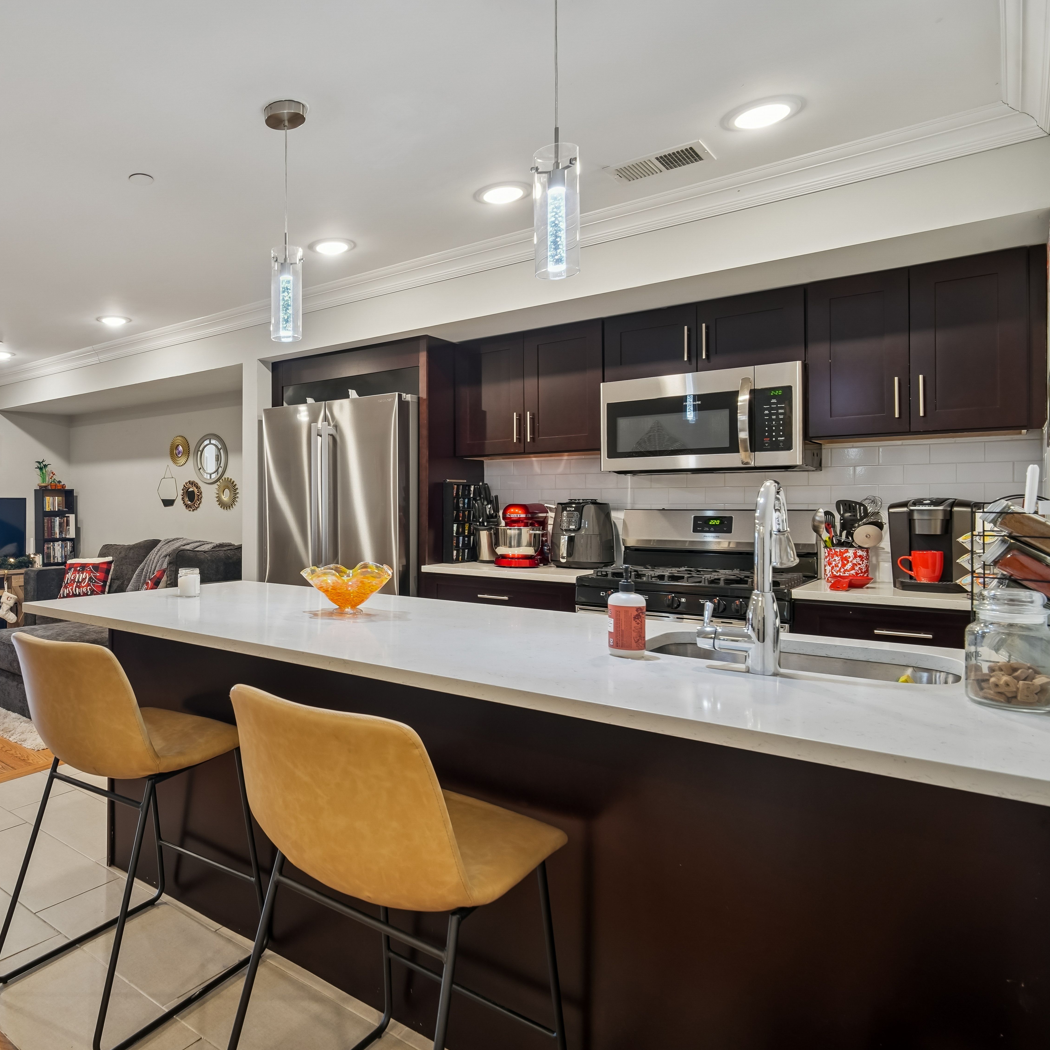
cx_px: 245
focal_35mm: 21
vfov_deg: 72.1
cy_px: 537
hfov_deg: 66.9
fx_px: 721
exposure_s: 1/4
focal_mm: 16
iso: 400
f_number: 8
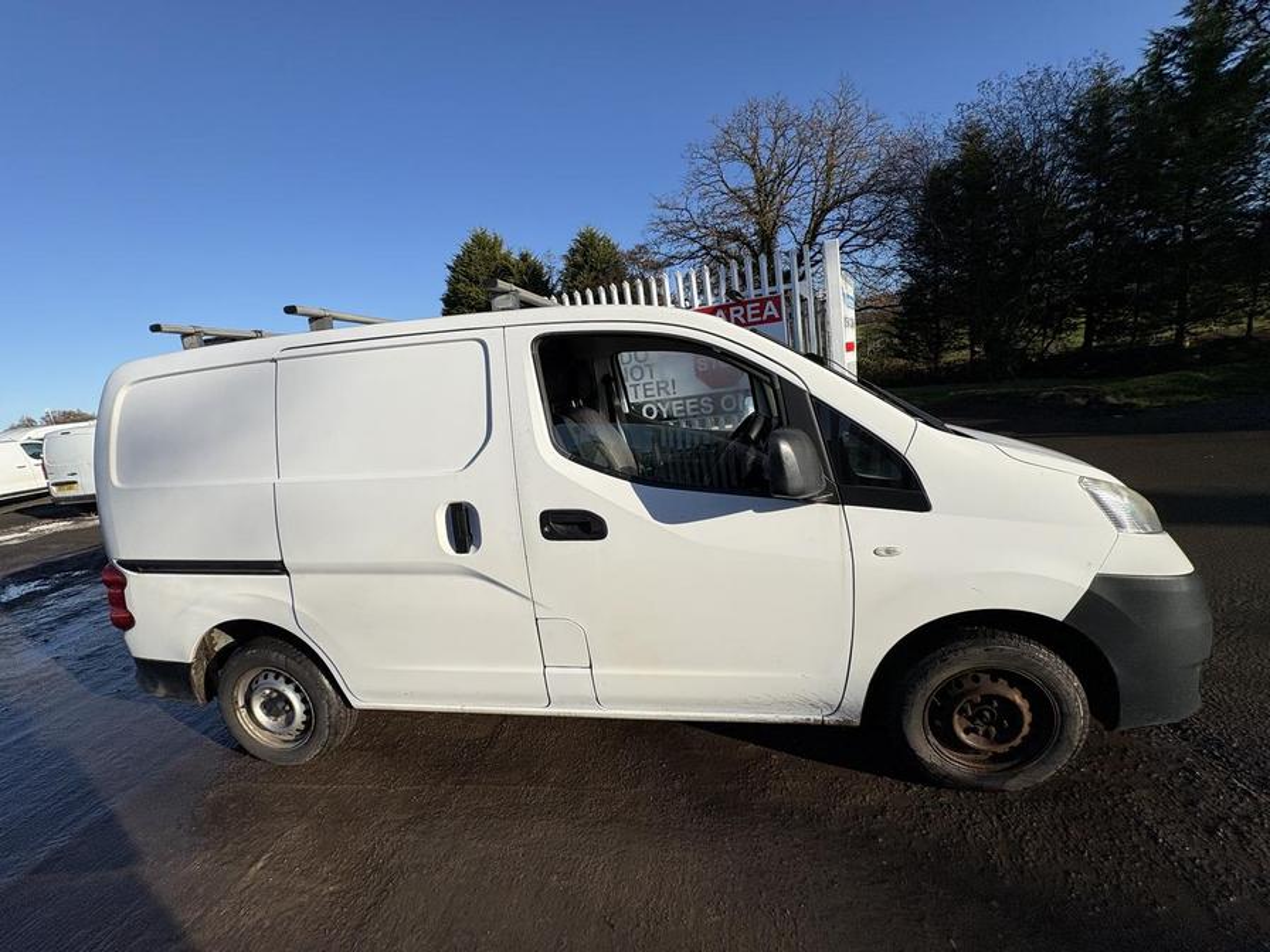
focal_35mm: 14
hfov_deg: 102.1
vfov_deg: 85.7
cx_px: 635
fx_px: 514
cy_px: 476
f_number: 2.2
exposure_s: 1/3106
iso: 50
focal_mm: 2.22
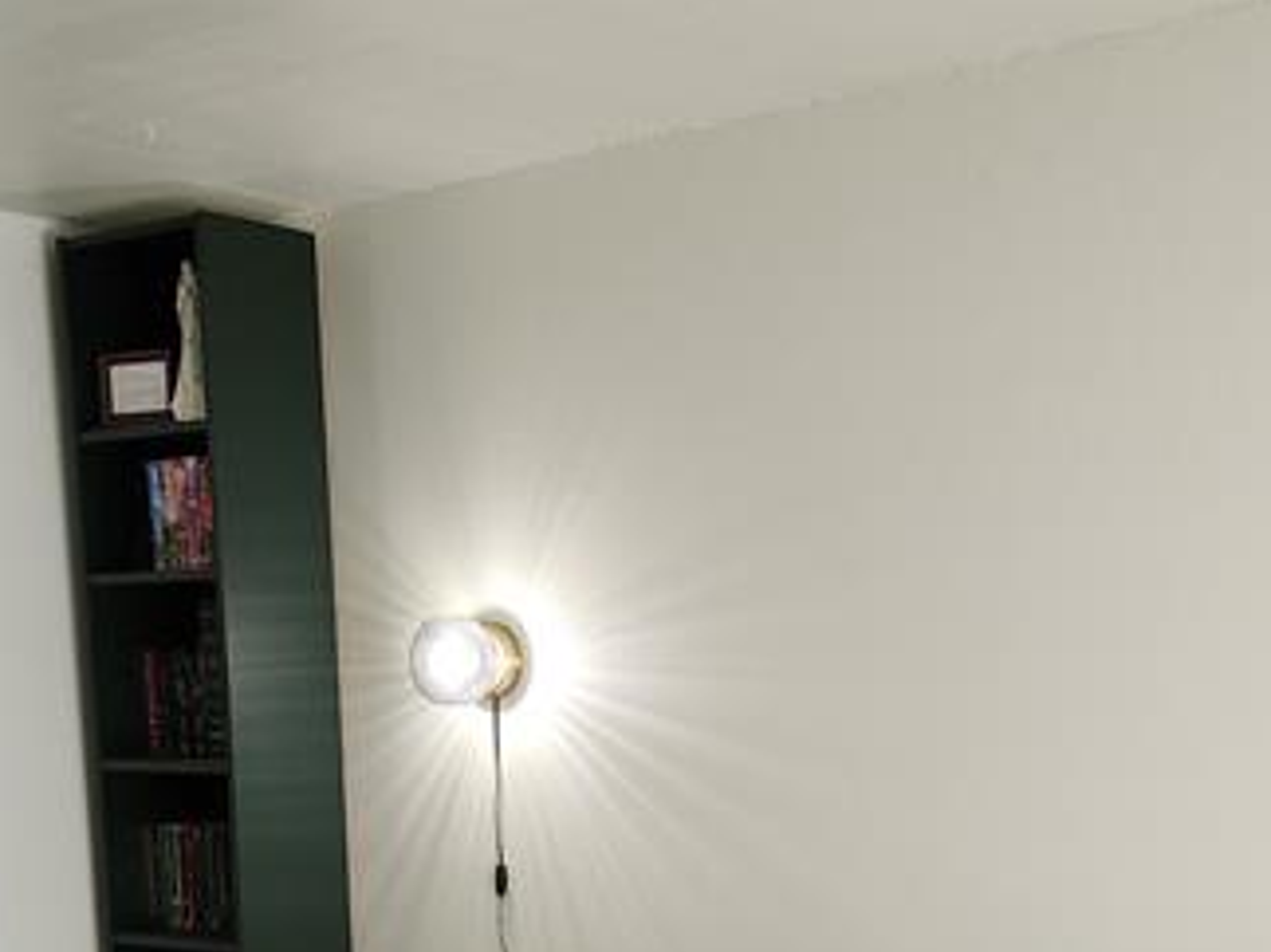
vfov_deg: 24.3
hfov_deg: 33.8
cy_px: 983
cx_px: 716
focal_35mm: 57
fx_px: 2092
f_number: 1.8
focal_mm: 5.54
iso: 100
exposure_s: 1/60
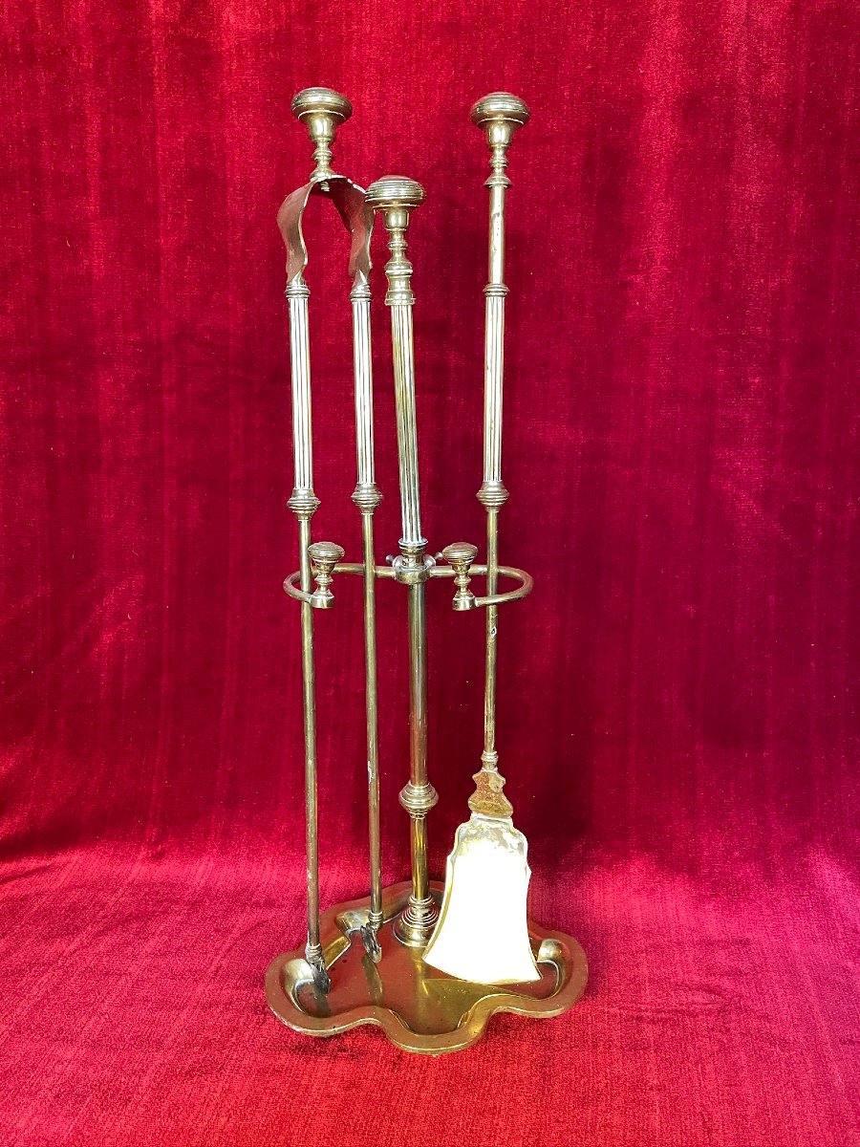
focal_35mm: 26
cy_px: 574
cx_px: 430
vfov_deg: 67.3
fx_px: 861
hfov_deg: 53.1
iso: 640
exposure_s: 1/38
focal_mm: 4.2
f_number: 1.6
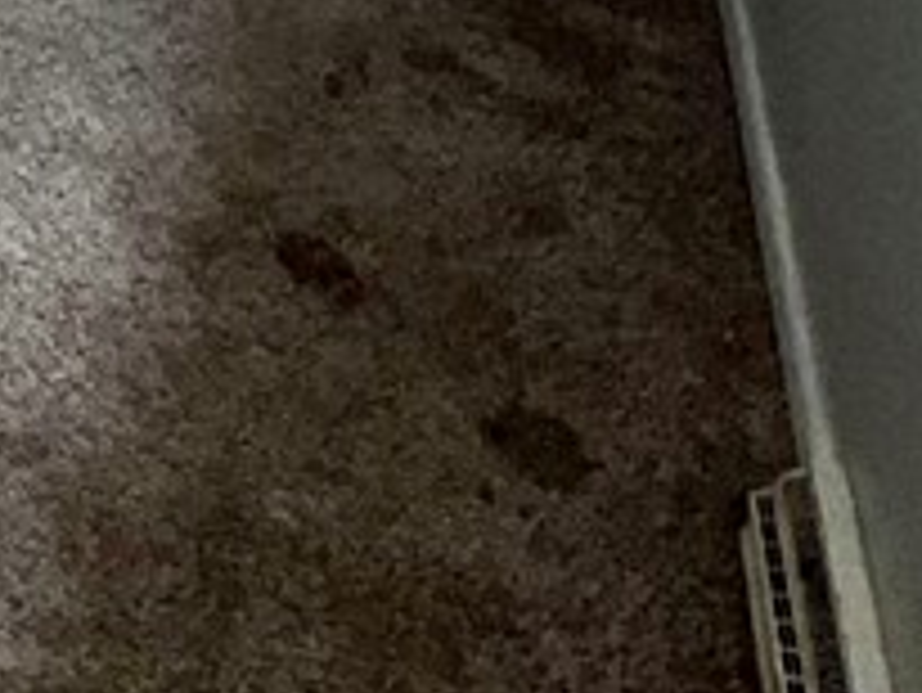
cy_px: -662
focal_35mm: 65
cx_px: -396
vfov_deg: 17.1
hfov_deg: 24.4
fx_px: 1732
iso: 125
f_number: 1.8
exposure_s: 1/117
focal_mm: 1.57
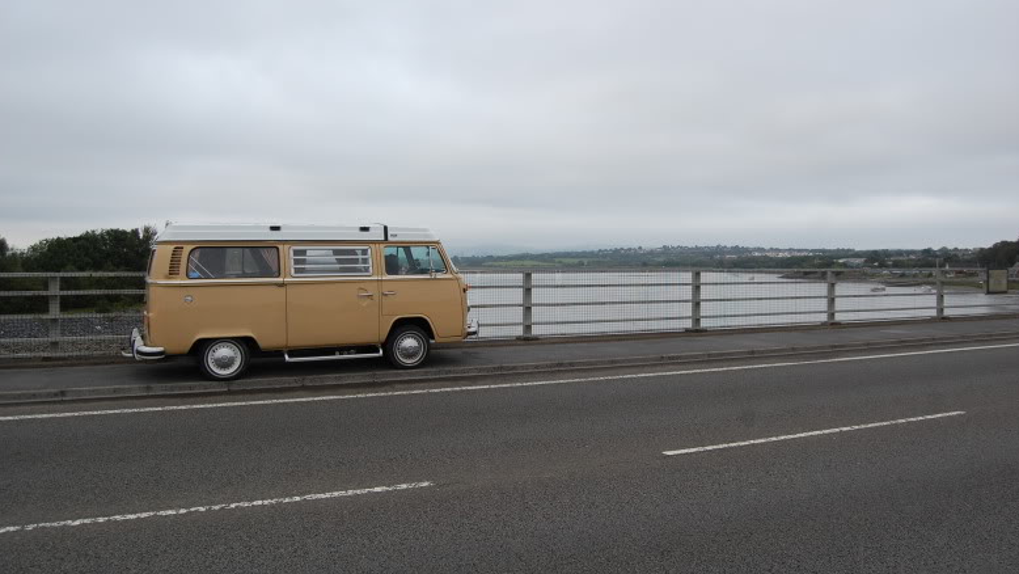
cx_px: 513
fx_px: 784
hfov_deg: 66.1
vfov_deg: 40.2
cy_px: 272
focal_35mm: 29
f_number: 5.6
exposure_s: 1/125
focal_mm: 18
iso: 400
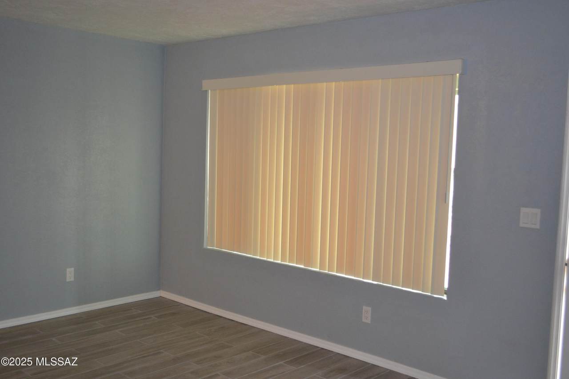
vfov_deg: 36.9
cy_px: 190
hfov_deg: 53.1
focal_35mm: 36
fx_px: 569
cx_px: 284
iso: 900
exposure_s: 1/60
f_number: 4
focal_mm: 24
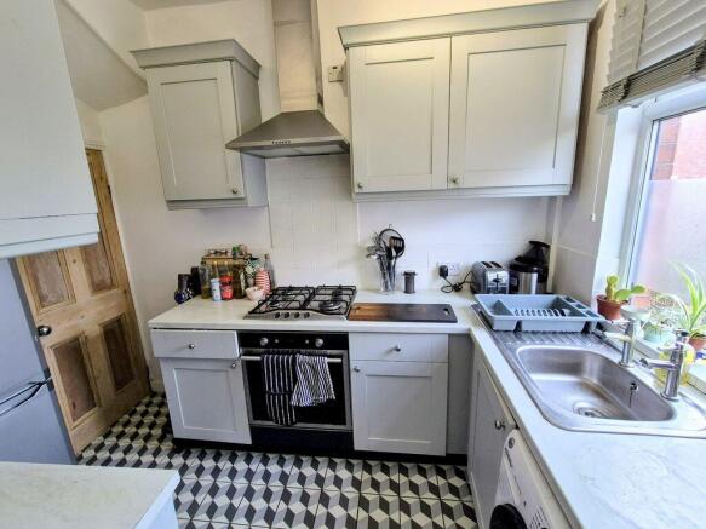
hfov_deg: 106.2
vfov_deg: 89.9
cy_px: 264
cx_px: 353
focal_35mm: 13
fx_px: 265
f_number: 2.2
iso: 80
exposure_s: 1/100
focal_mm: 2.2
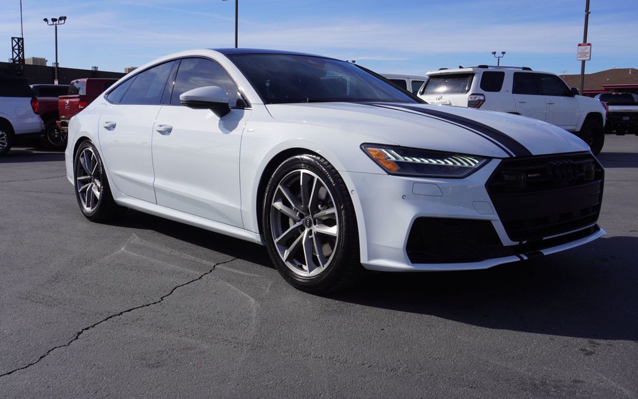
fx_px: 618
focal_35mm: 36
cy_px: 191
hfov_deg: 54.6
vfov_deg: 35.8
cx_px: 320
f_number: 8
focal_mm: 23
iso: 100
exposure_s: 1/400
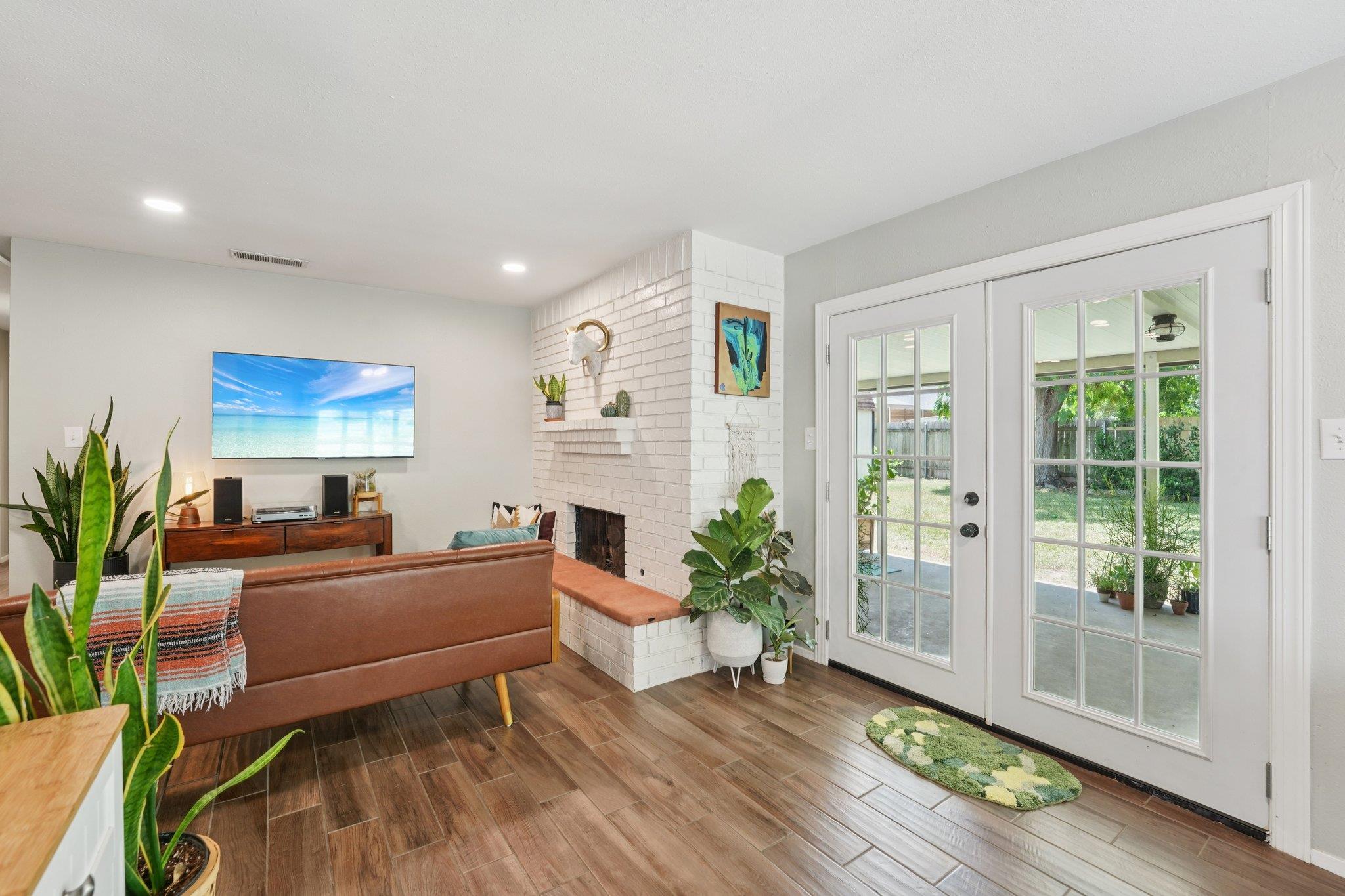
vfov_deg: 81.2
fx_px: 523
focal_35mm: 14
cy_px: 448
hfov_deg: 104.3
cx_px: 672
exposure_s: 1/15
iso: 400
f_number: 8
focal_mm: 14
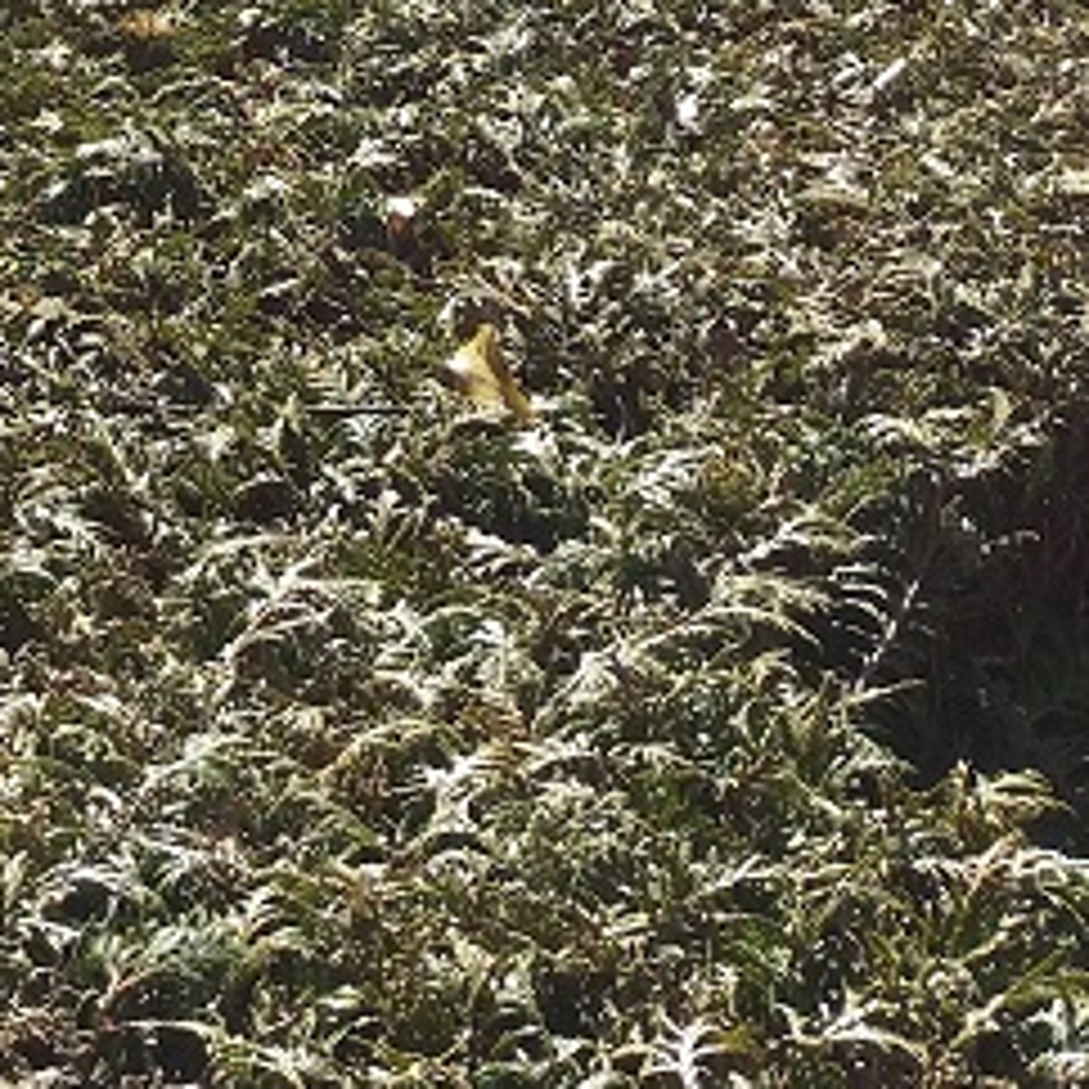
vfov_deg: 14.0
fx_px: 3880
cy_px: -940
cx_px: -130
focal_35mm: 109
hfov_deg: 15.5
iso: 64
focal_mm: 3.7
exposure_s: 1/1052
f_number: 1.9
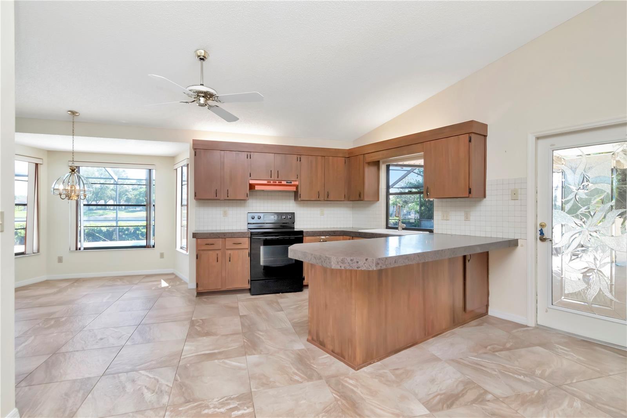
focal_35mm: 16
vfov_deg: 72.0
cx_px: 314
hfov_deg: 95.0
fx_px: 287
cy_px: 209
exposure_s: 1/160
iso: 1000
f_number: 8
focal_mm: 11
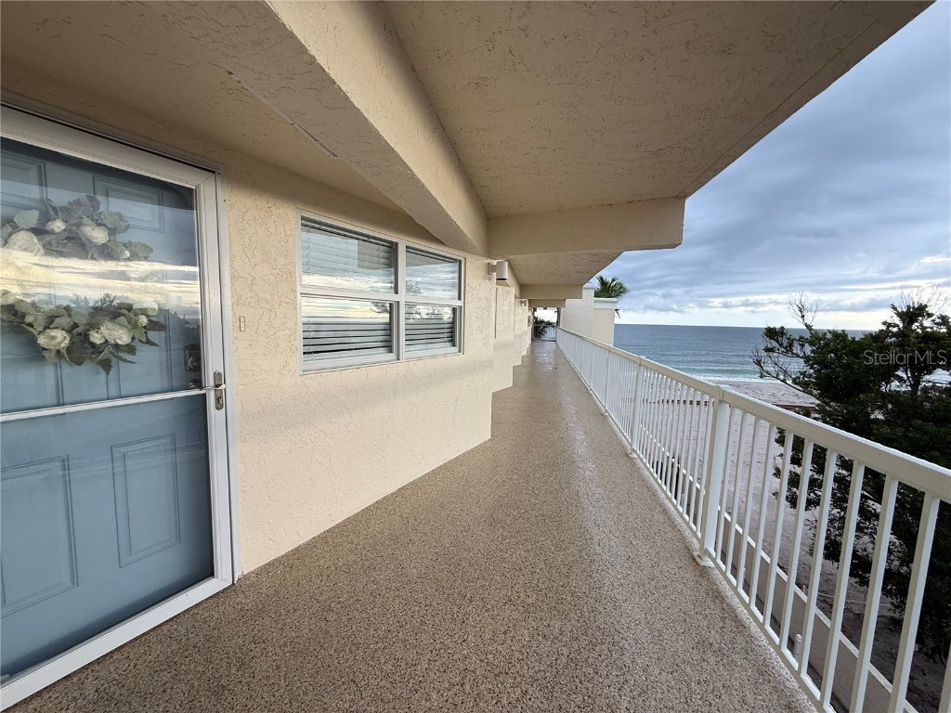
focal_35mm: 14
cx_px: 476
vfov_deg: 85.7
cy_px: 356
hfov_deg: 102.1
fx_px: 385
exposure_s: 1/99
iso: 50
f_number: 2.2
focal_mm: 2.22
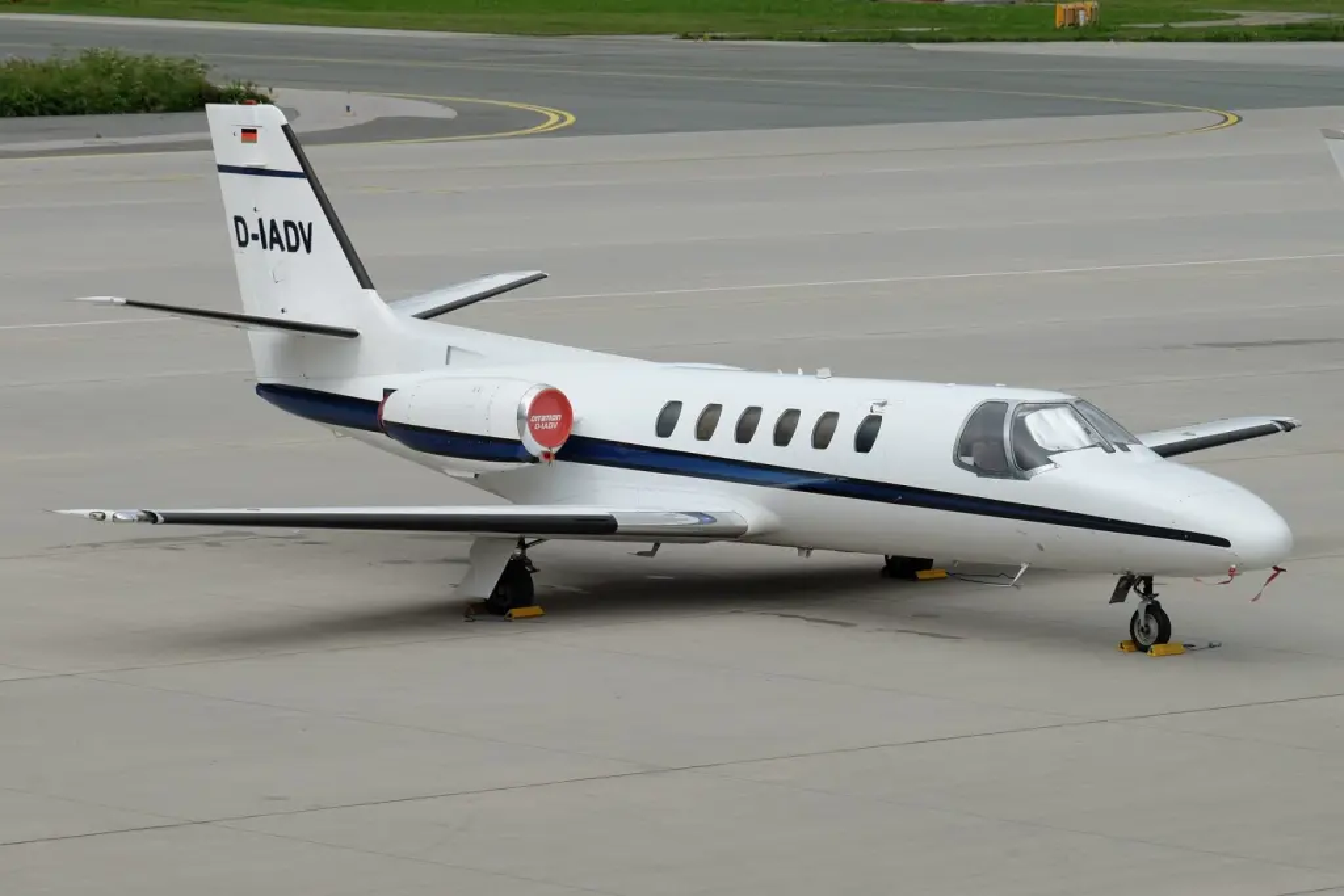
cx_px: 672
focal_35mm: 181
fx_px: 6758
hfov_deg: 11.4
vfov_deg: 7.6
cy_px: 448
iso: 200
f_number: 8
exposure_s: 1/200
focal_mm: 120.6
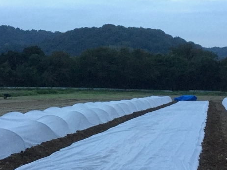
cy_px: 61
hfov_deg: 30.3
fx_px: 420
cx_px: 118
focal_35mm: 64
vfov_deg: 22.9
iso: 250
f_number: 2.2
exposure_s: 1/24
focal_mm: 4.15
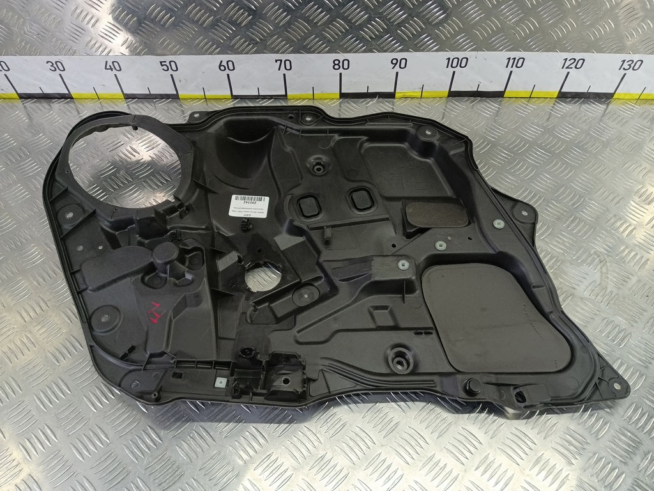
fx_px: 435
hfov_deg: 73.9
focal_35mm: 23
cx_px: 327
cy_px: 246
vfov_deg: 58.9
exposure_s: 1/50
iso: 150
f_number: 1.6
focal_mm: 4.11
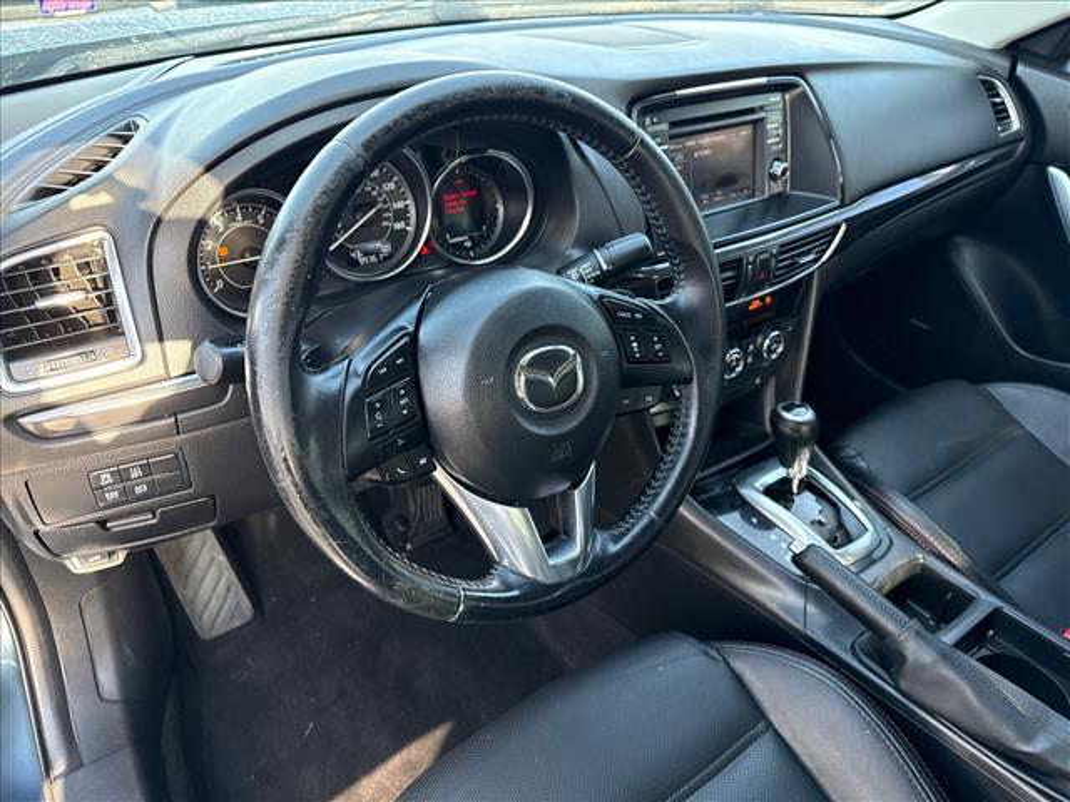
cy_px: 401
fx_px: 742
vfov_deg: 56.8
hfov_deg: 71.6
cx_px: 535
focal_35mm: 24
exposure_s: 1/121
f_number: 1.78
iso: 200
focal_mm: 6.76
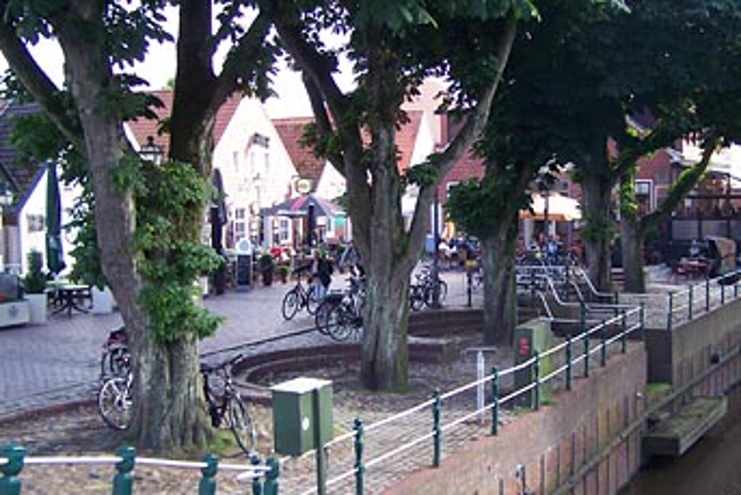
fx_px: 1009
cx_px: 440
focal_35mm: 49
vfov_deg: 27.5
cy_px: 256
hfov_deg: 40.2
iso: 64
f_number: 2.8
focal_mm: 6.3
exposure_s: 1/100
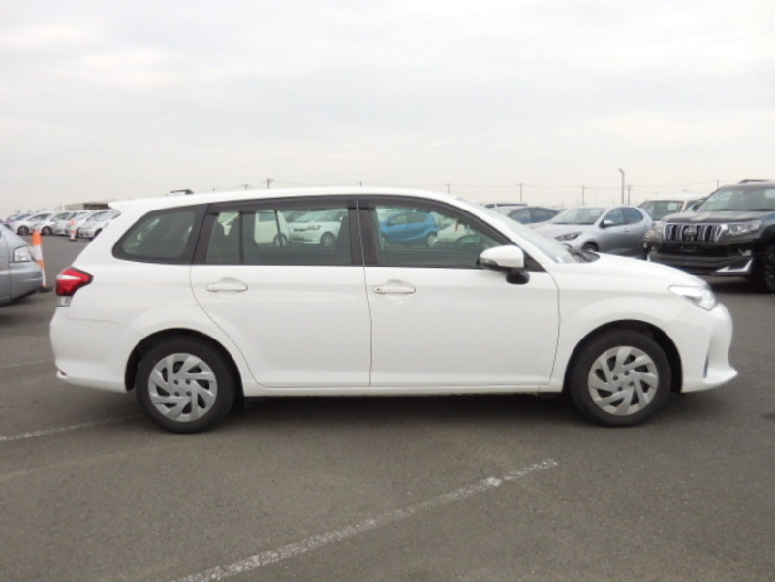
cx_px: 388
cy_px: 291
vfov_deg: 42.9
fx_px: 739
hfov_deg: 55.4
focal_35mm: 33
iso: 125
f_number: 3.7
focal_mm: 5.9
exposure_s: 1/320
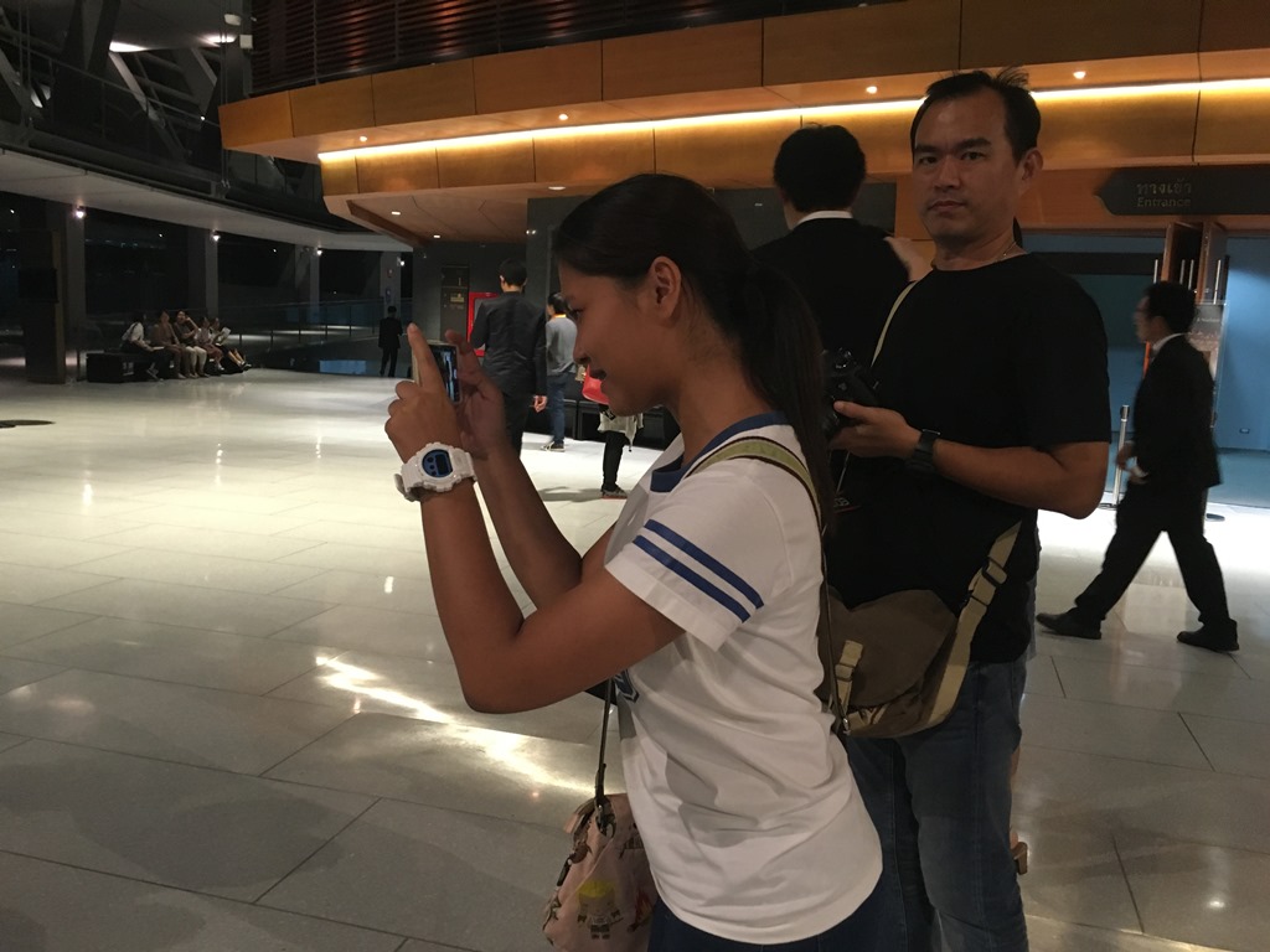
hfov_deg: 61.7
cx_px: 635
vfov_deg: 48.2
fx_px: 1064
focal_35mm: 29
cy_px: 476
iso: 200
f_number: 2.2
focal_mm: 4.15
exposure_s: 1/17
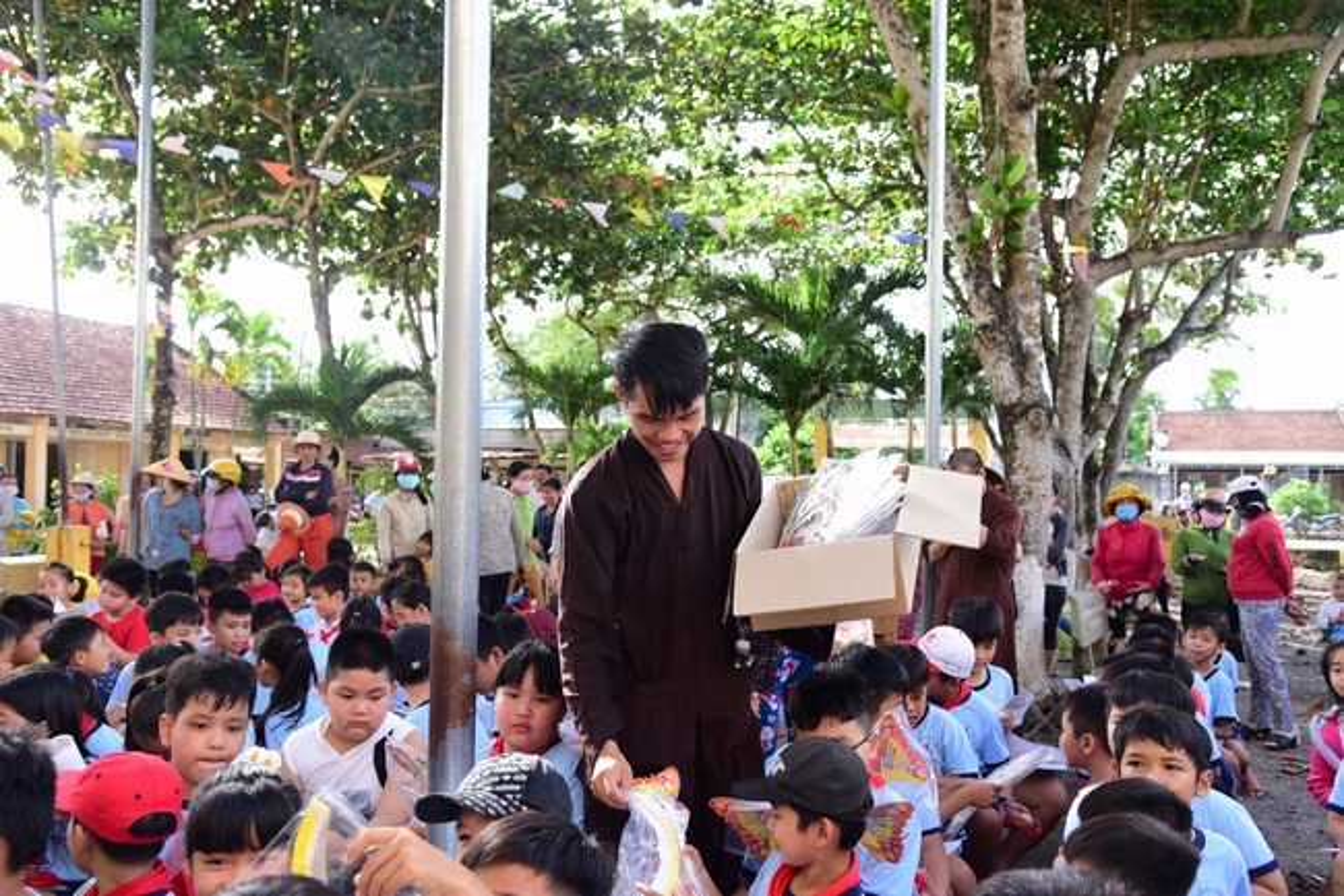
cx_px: 672
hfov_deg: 58.7
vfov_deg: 41.1
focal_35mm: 32
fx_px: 1194
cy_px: 448
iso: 200
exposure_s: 1/100
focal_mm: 32
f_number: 5.6
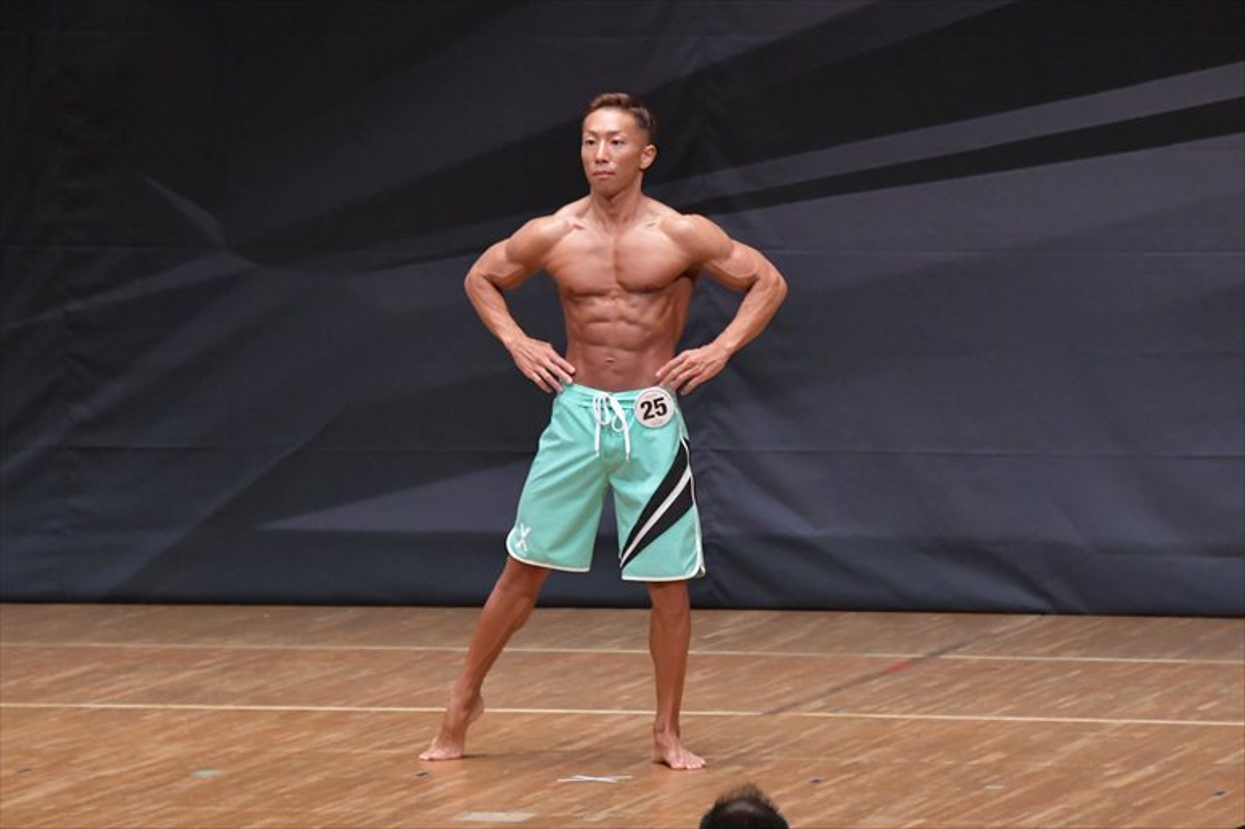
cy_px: 414
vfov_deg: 4.8
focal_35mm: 285
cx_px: 622
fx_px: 9852
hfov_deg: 7.2
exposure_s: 1/400
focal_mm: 190
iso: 6400
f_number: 5.6
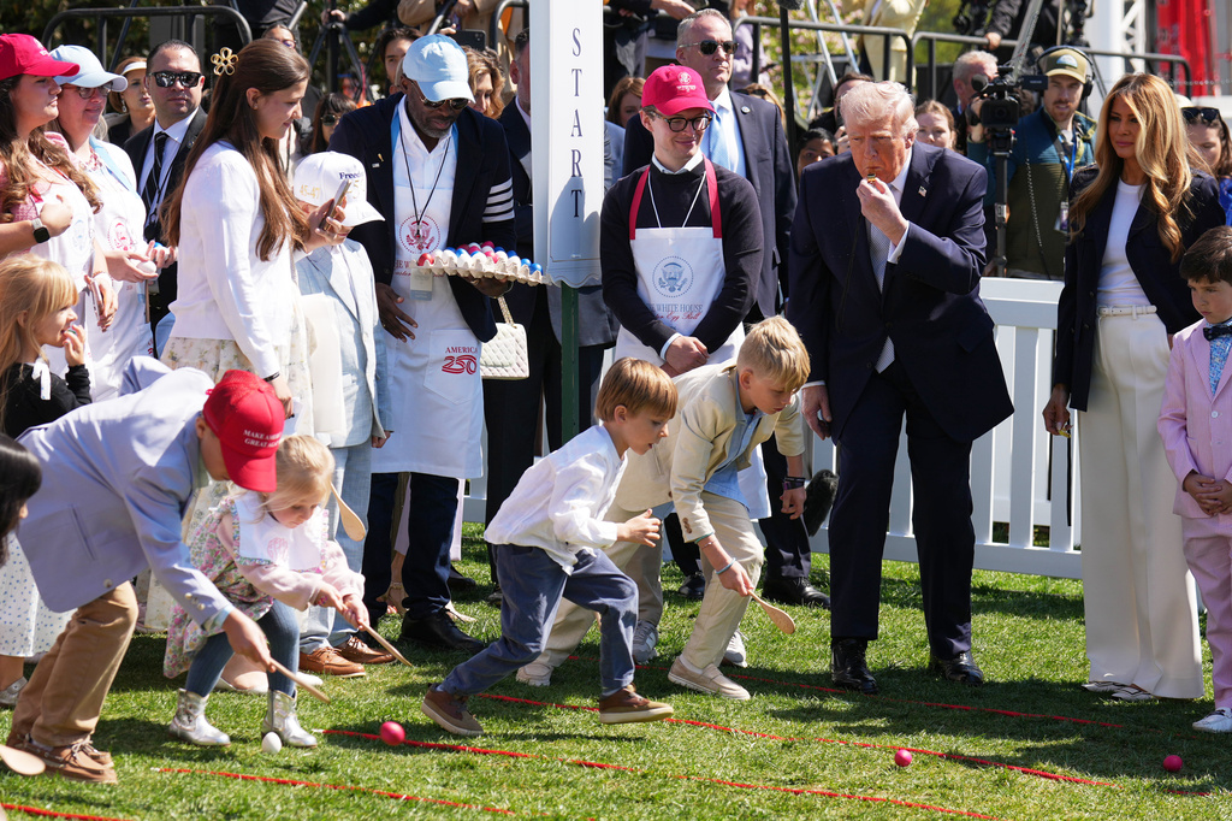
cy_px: 410
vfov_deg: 12.2
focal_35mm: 112
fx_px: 3831
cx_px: 616
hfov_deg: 18.3
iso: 100
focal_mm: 75
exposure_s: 1/800
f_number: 4
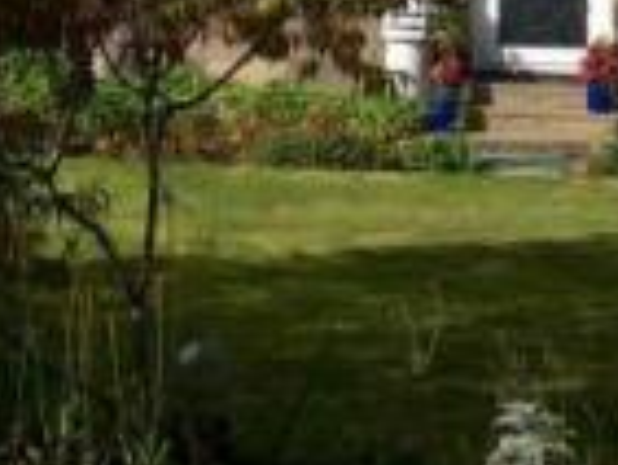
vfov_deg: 11.5
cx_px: 462
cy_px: -362
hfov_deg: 16.3
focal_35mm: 120
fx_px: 2144
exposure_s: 1/4566
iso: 32
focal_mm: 4.15
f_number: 2.2
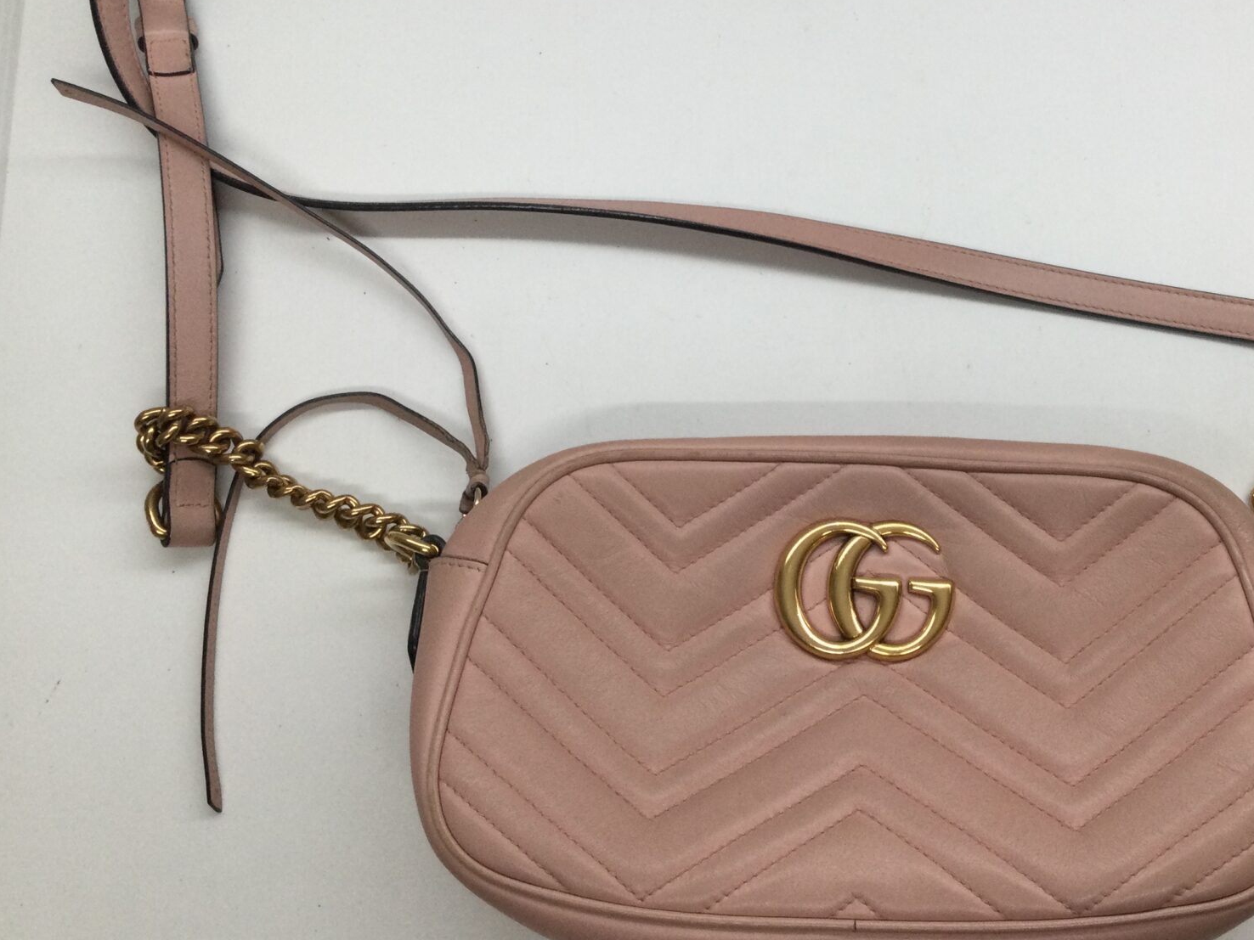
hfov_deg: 43.4
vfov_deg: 33.5
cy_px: 369
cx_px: 812
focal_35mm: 43
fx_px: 1558
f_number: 2.4
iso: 32
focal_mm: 3.3
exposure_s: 1/40
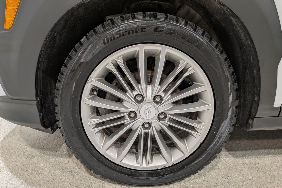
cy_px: 104
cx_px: 146
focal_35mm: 26
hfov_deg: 69.4
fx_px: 204
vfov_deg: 49.4
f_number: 1.7
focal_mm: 4.53
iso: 28
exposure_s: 1/178
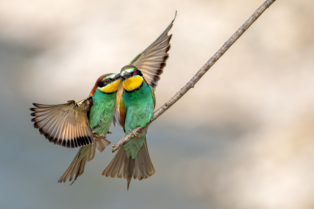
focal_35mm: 600
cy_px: 104
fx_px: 5233
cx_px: 157
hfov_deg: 3.4
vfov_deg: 2.3
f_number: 8
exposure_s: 1/2000
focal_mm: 600
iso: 640
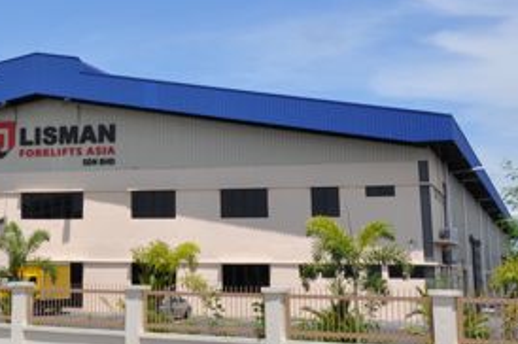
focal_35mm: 77
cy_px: 3
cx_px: 4
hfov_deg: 25.1
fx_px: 1107
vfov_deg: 17.3
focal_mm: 22
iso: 200
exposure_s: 1/500
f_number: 11
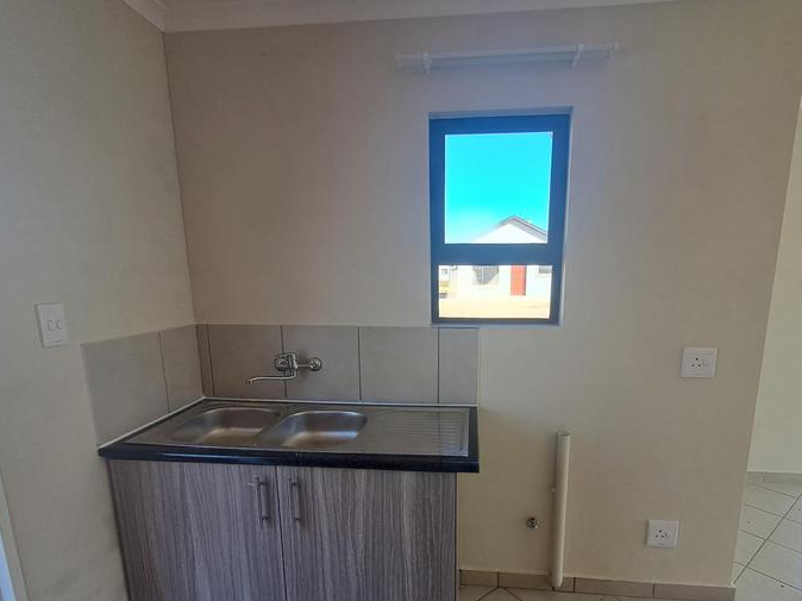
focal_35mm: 19
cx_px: 432
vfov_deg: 68.1
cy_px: 353
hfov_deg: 84.5
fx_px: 440
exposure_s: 1/171
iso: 40
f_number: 2.2
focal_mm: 1.64
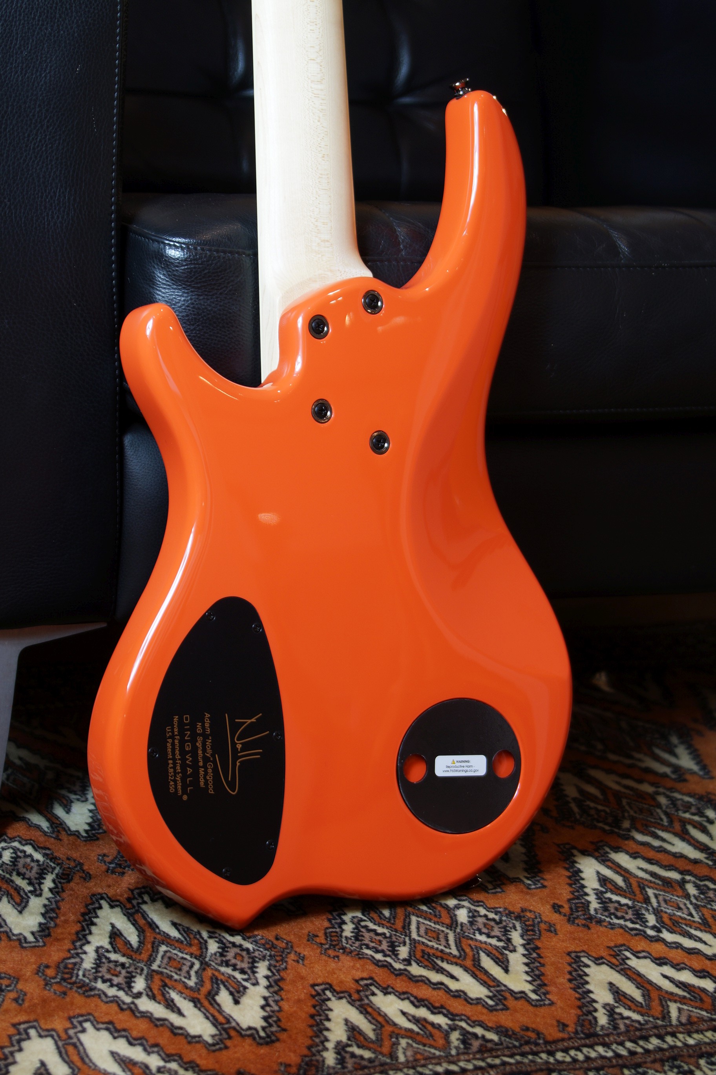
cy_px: 538
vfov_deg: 27.0
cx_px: 358
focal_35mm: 75
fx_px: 2237
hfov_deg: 18.2
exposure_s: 1/6
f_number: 5
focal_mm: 50
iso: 100
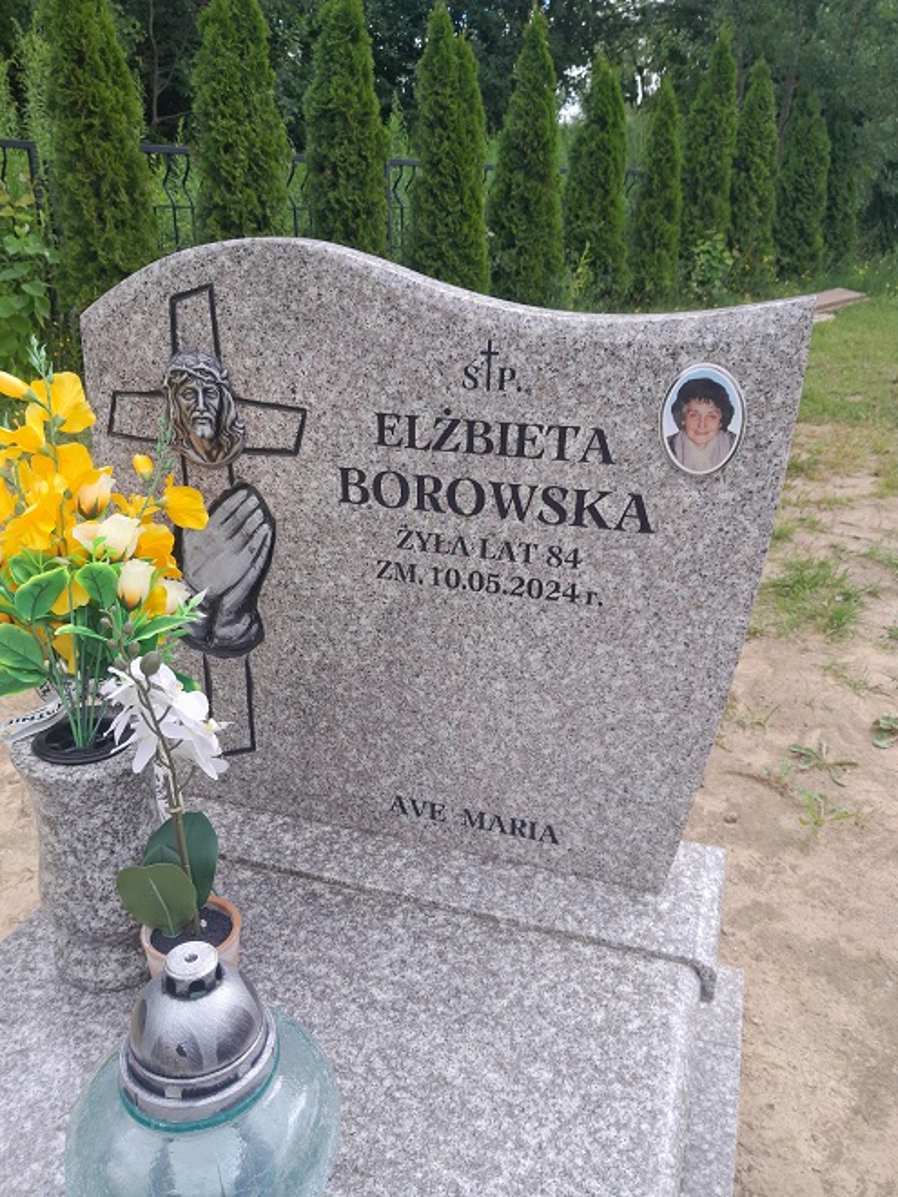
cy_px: 598
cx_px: 449
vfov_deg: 65.3
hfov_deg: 51.4
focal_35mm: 27
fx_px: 934
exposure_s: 1/100
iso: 20
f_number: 1.8
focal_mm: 4
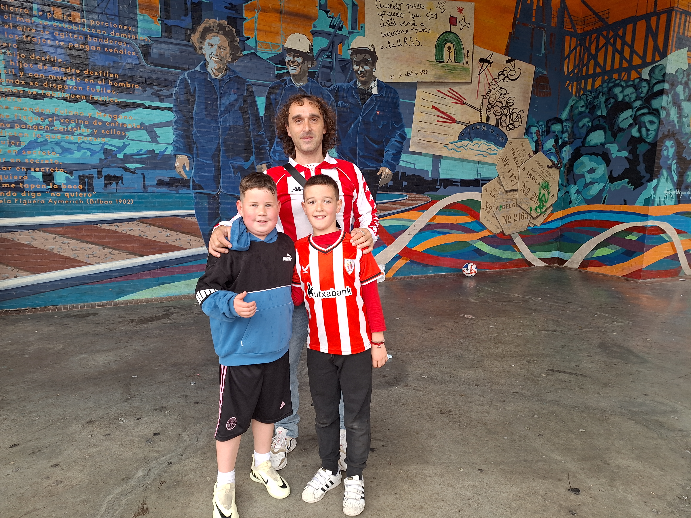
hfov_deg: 73.9
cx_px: 346
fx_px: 459
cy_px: 259
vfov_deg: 58.9
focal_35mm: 23
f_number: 1.8
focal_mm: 5.54
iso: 50
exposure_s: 1/50
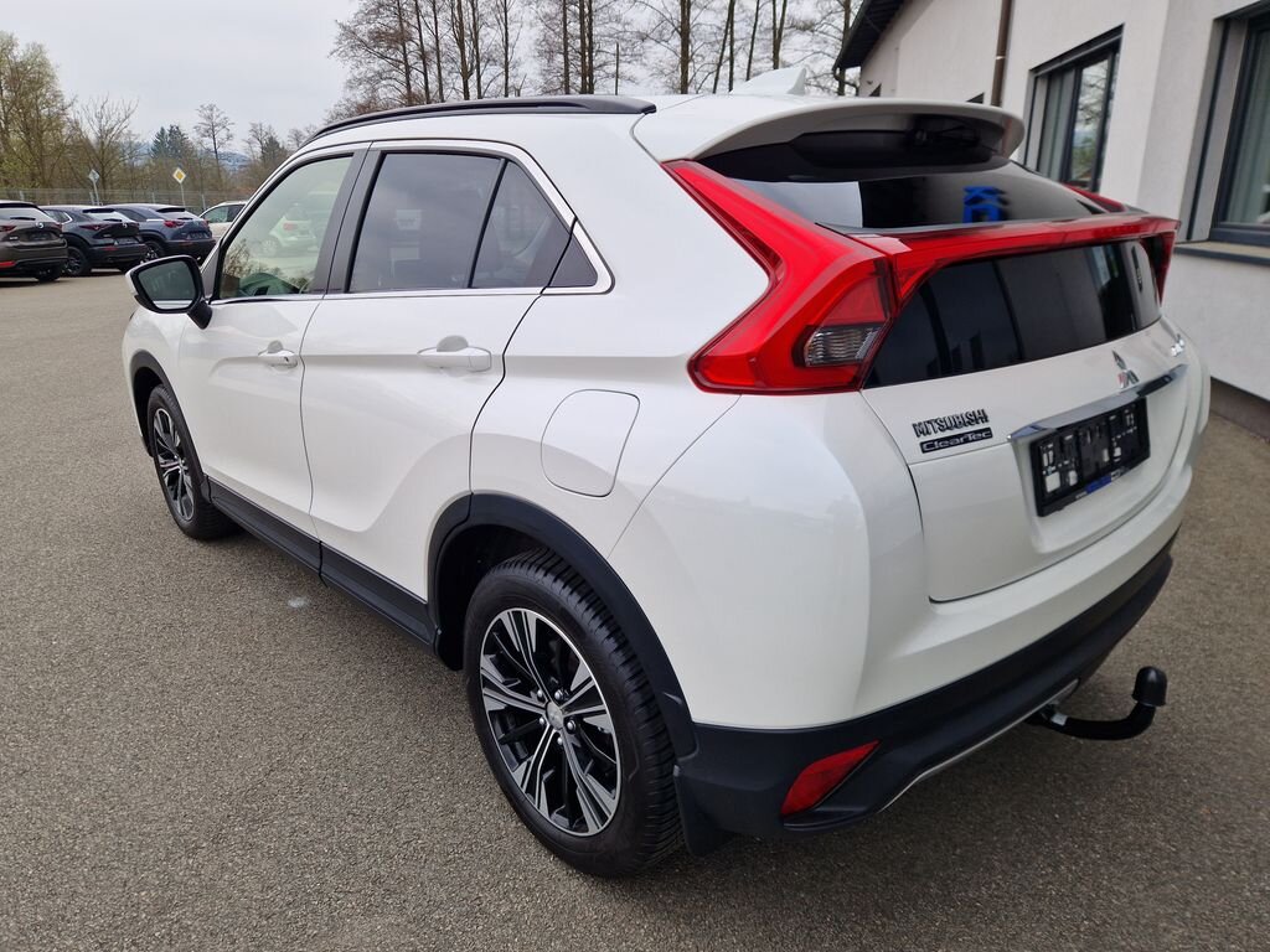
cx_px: 635
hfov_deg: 73.9
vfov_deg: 58.9
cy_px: 476
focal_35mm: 23
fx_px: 844
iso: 50
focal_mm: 5.4
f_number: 1.8
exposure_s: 1/5618
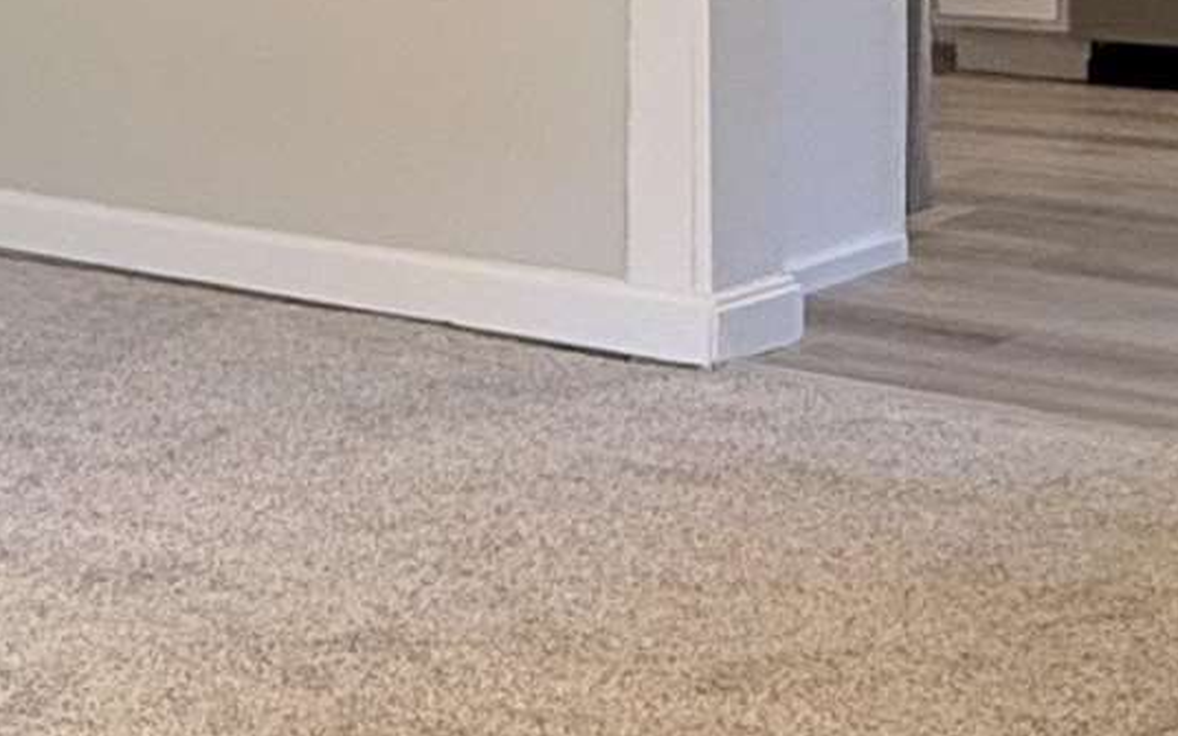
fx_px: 2729
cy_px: -156
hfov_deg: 21.9
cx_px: -360
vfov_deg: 14.8
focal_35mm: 85
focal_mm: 2.22
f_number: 2.2
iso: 200
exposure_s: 1/120
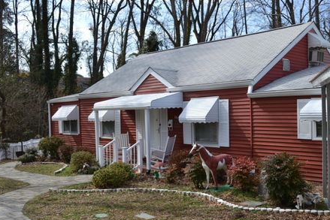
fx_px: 376
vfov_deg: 32.7
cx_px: 169
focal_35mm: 41
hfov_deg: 47.4
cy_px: 112
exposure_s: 1/250
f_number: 8
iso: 100
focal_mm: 24
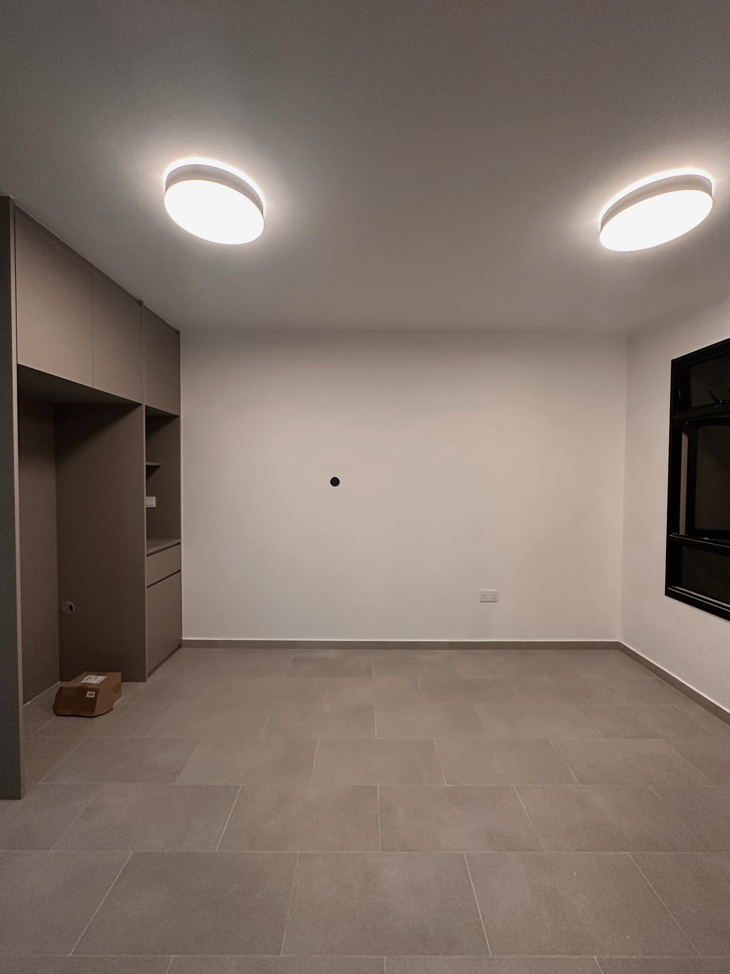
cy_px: 487
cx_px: 365
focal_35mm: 14
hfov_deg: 85.7
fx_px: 394
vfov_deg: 102.1
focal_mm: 2.22
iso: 320
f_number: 2.2
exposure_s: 1/80
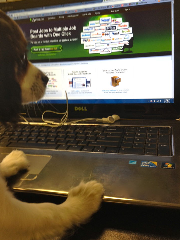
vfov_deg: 47.8
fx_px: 270
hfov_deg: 36.8
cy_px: 107
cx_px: 83
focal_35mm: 39
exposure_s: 1/24
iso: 64
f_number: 2.4
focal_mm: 4.28
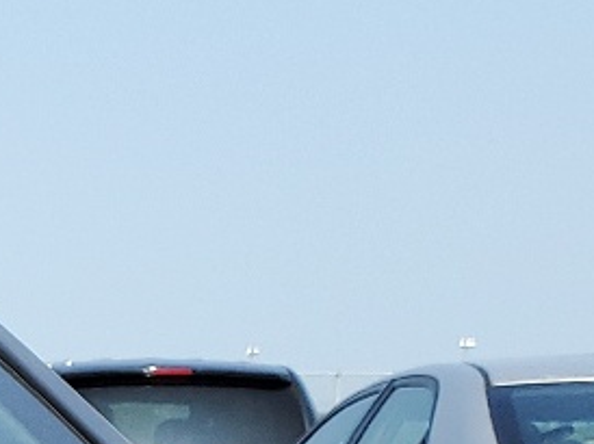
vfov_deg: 8.7
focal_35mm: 152
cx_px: -692
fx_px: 2606
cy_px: 1111
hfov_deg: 11.4
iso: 50
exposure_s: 1/2000
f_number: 1.5
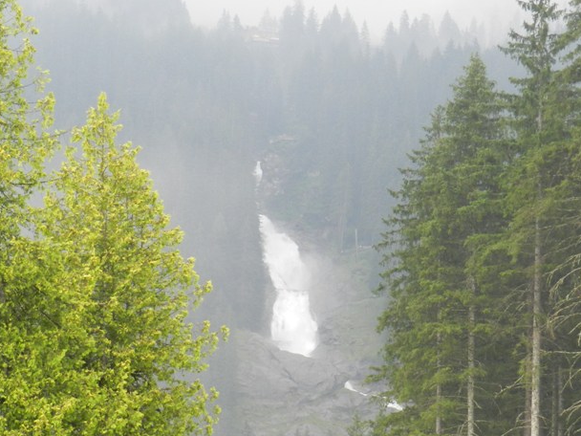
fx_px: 2148
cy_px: 298
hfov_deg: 15.4
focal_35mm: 128
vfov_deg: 11.6
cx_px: 317
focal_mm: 13.5
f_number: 4.8
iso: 160
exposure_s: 1/125
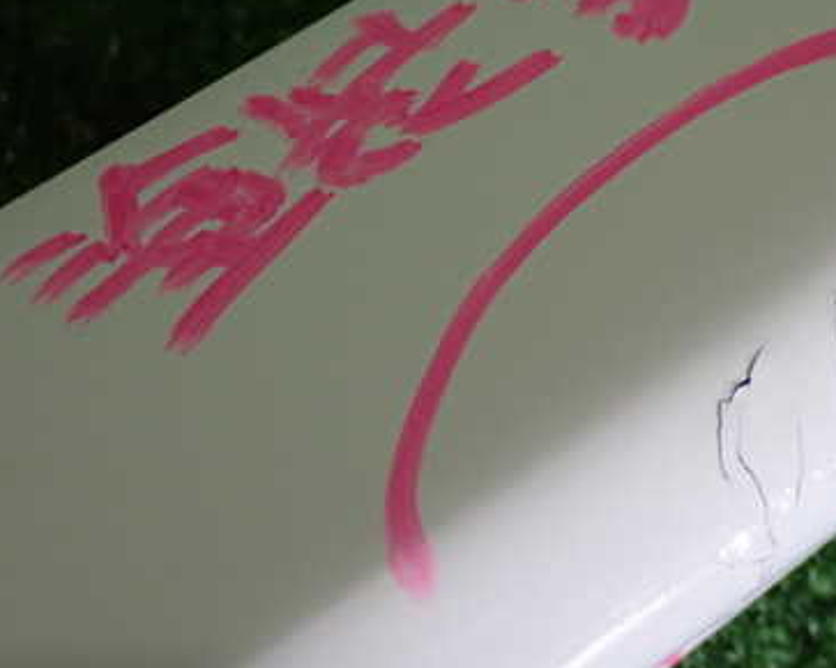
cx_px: 633
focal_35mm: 100
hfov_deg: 19.1
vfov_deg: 15.3
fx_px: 2473
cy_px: 214
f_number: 3.6
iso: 500
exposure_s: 1/60
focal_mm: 11.09
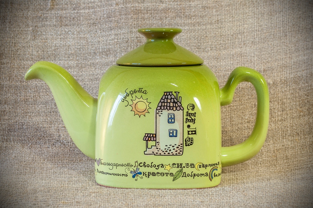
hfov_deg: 29.3
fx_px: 599
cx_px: 156
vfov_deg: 19.7
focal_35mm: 69
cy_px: 104
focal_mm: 46
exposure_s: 1/1.67
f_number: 8
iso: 200
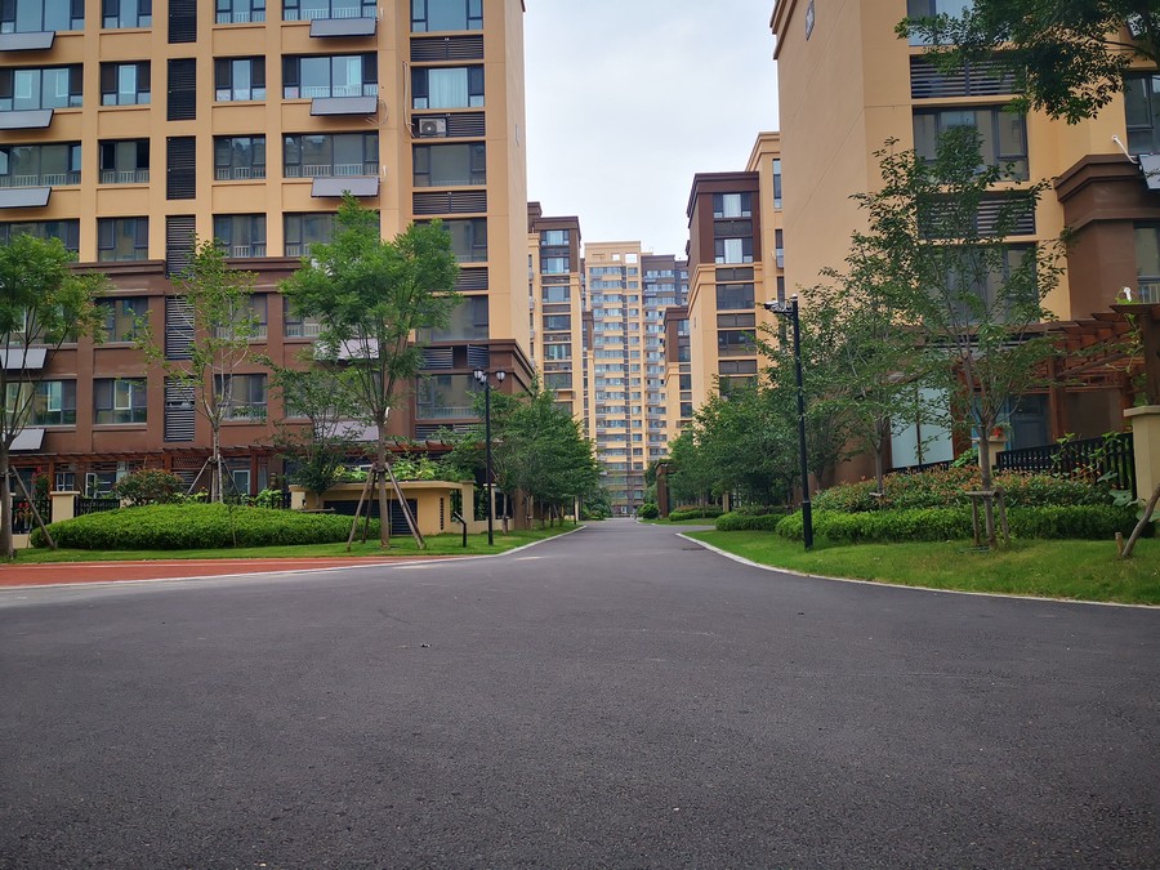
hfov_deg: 65.3
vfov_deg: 51.4
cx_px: 580
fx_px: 905
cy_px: 435
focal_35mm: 27
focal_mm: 4.75
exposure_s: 1/1534
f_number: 1.8
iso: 50
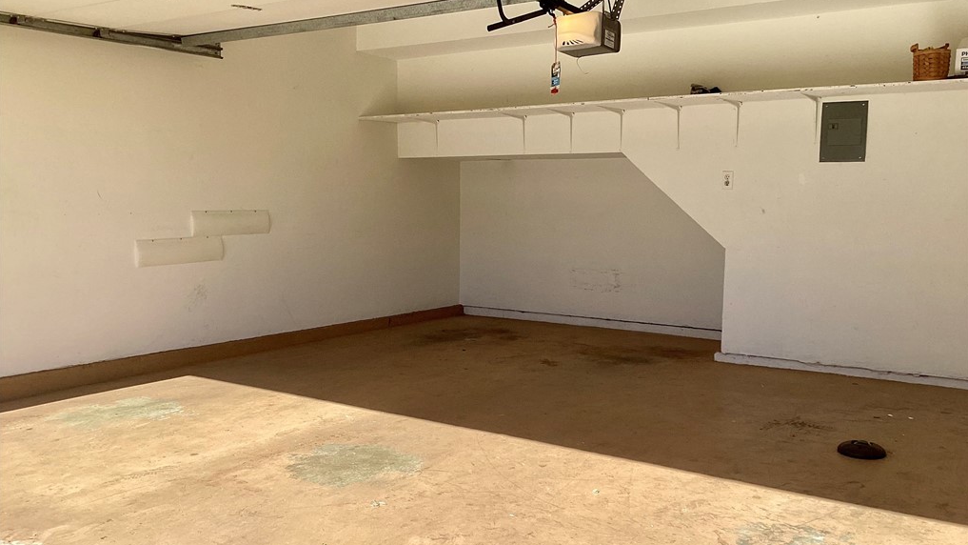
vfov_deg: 34.6
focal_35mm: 34
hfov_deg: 58.0
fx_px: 873
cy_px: 299
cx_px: 485
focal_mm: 3.3
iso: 25
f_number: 2.4
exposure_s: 1/721
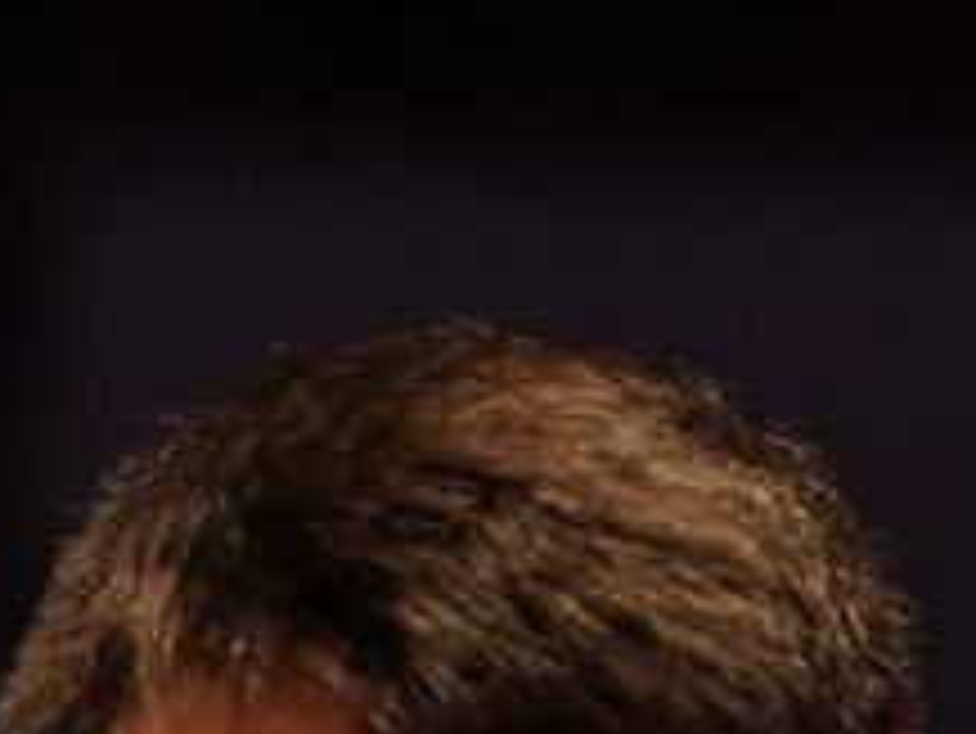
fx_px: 52698
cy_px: 1999
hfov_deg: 1.1
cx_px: -1196
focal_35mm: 1868
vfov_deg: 0.8
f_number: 2.8
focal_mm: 156
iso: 1600
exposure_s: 1/1000
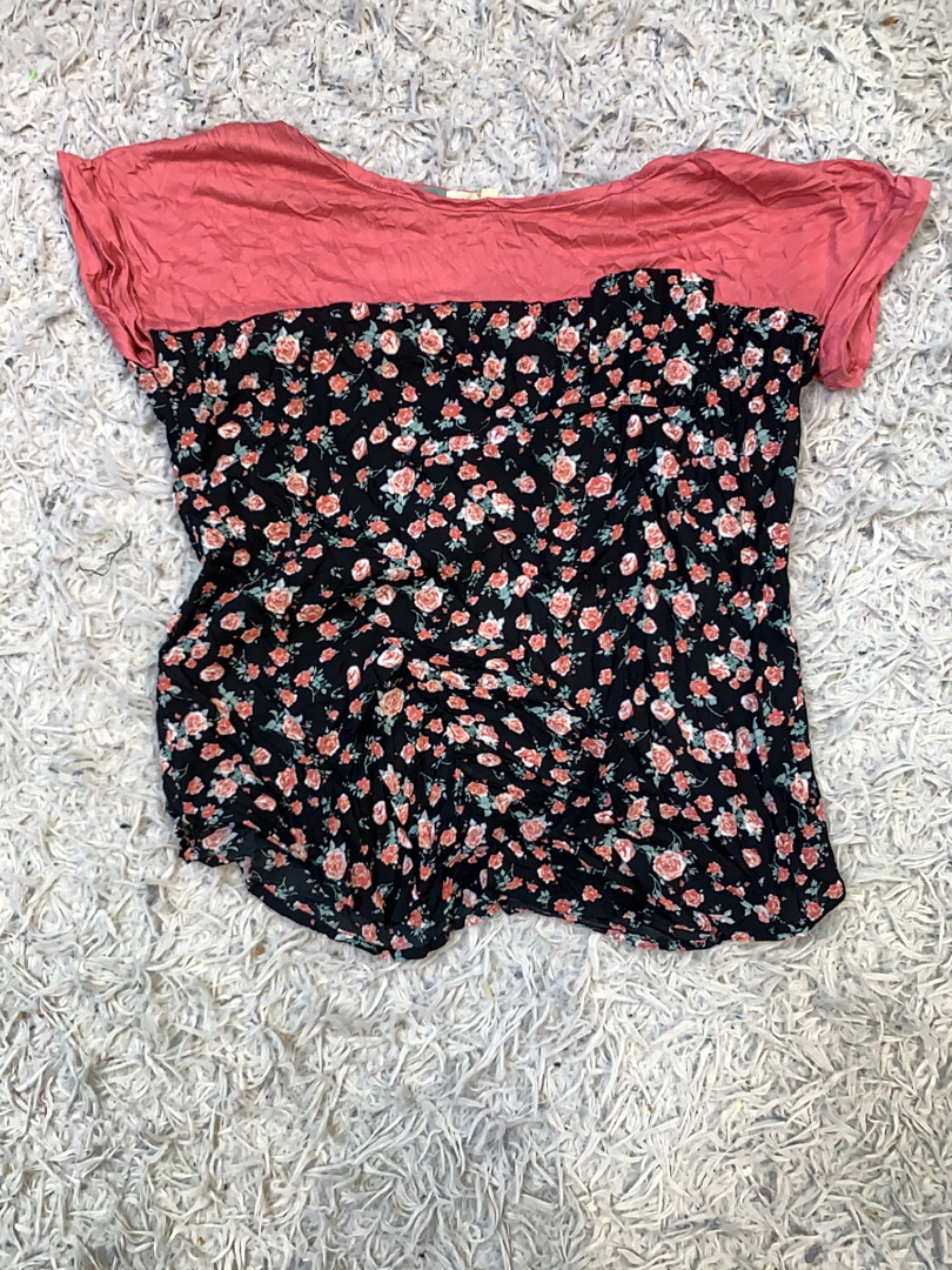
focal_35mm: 26
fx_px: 953
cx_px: 476
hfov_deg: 53.1
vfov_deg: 67.3
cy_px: 635
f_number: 1.8
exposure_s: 1/100
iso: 80
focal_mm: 4.25
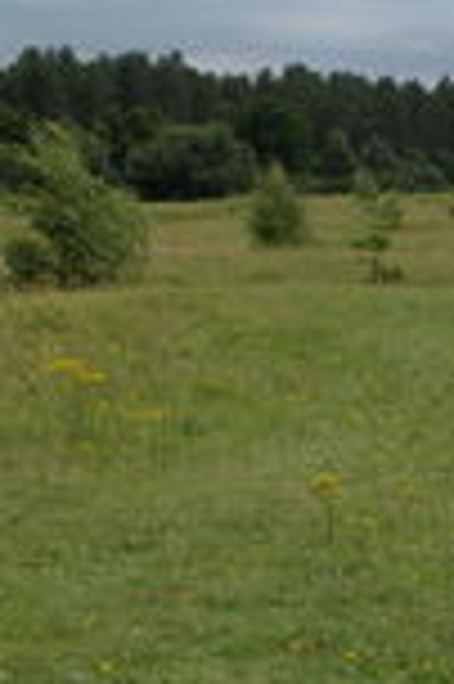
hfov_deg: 14.0
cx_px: 450
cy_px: 176
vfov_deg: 21.1
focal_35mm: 96
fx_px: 1820
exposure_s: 1/273
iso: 100
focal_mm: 8.9
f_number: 7.1
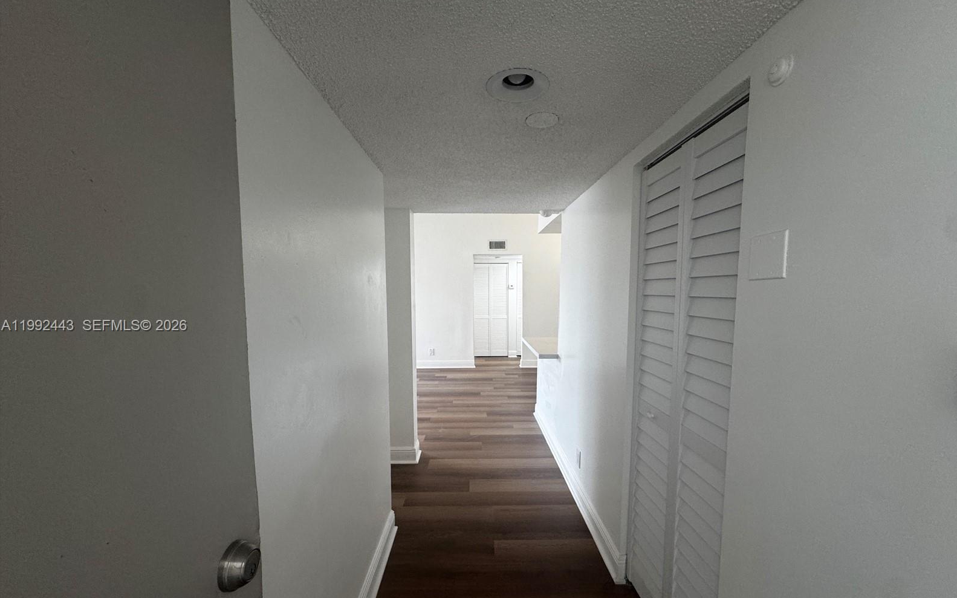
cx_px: 482
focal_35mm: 15
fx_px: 391
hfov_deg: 101.5
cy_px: 327
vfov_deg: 74.6
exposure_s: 1/120
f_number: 2.2
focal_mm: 2.22
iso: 160
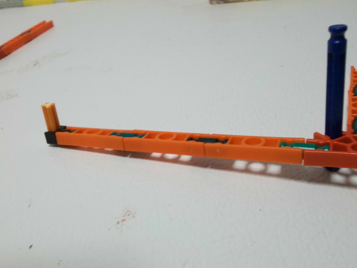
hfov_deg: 50.1
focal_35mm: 37
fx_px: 382
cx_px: 178
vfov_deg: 38.7
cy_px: 134
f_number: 4
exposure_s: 1/10
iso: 160
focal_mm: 6.6
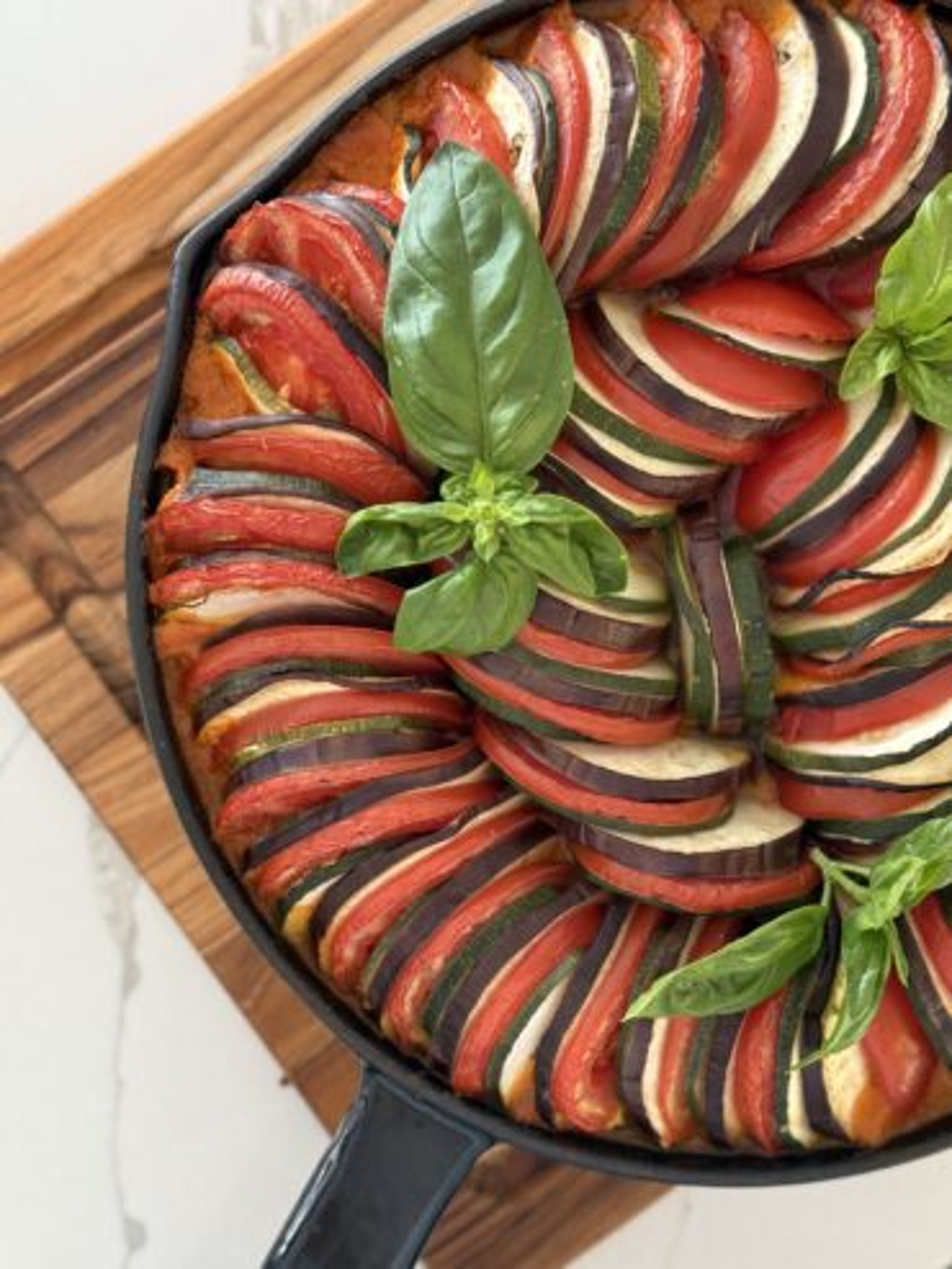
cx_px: 476
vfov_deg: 39.6
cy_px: 634
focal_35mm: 48
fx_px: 1759
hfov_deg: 30.3
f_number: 1.78
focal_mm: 6.76
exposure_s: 1/46
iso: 250
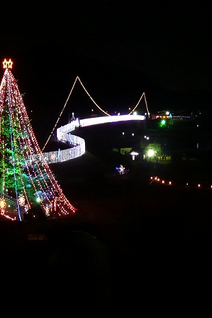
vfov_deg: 23.9
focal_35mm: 85
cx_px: 61
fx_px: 750
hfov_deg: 16.0
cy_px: 157
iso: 100
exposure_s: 1.6
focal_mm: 6.5
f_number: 3.9
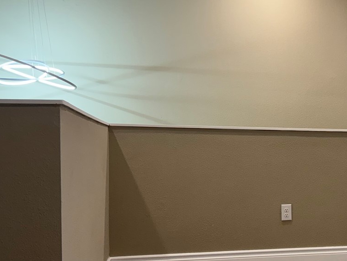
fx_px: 511
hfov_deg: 35.2
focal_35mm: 51
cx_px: 315
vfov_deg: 28.4
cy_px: 173
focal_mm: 6.76
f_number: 1.78
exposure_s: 1/120
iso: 160
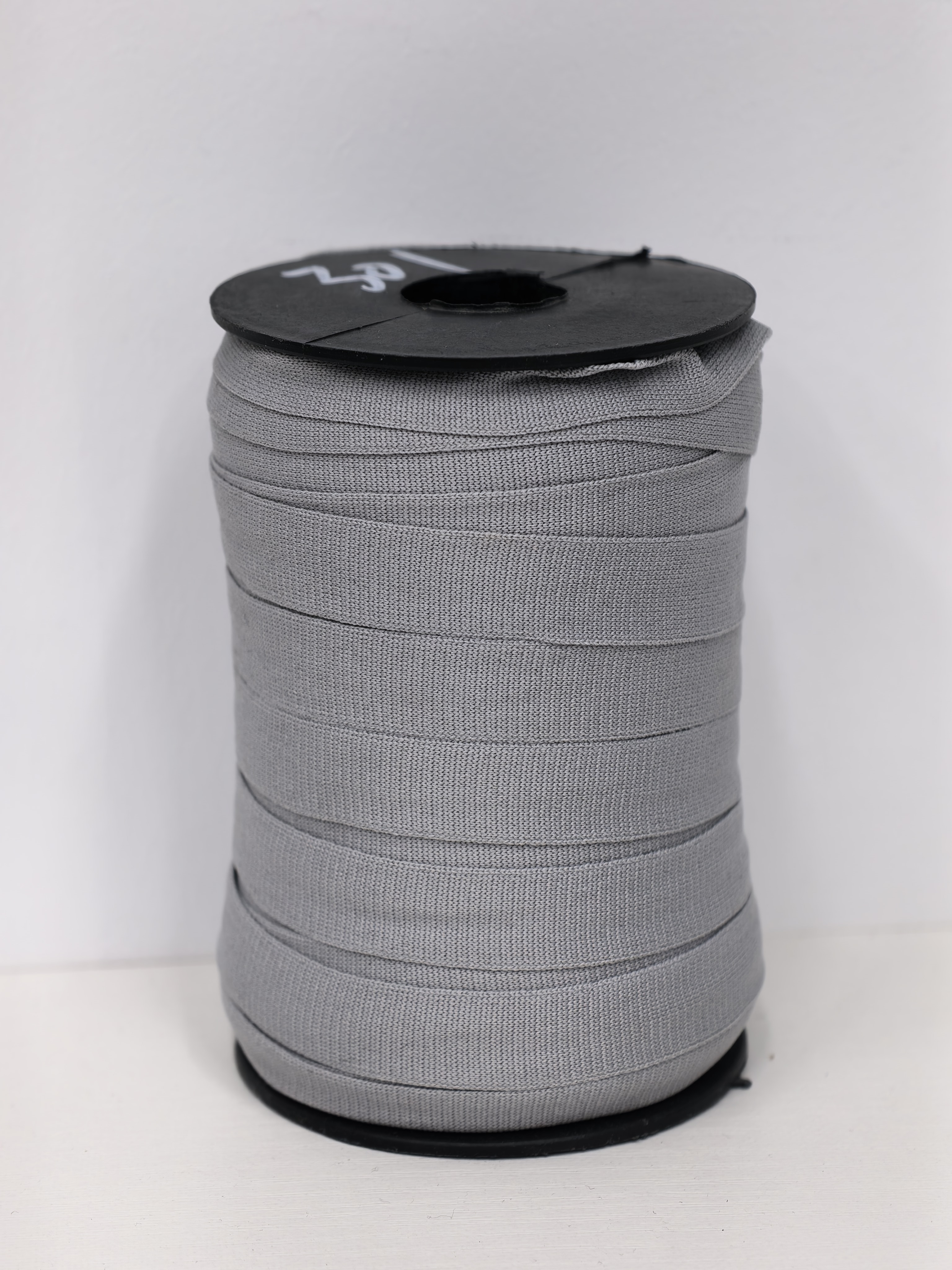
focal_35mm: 89
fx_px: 3264
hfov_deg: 16.6
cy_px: 635
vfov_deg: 22.0
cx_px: 476
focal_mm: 24.13
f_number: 2.4
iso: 125
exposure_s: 1/100
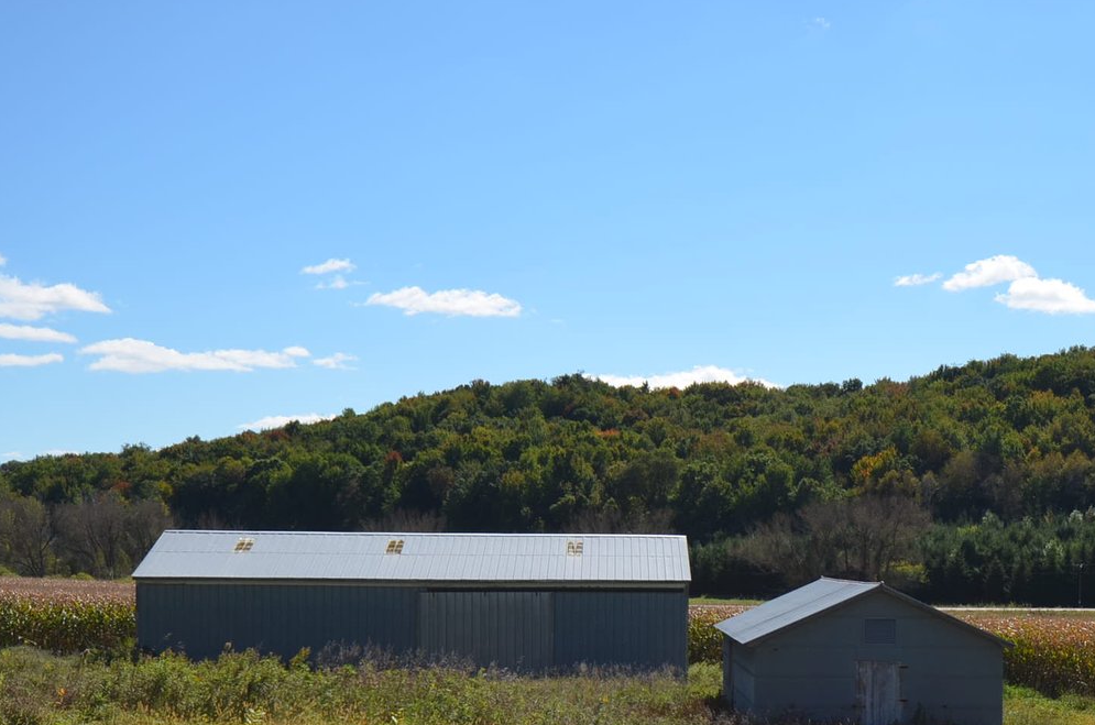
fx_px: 1882
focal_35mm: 62
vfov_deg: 21.6
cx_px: 781
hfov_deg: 32.0
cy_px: 566
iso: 100
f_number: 9
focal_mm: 24
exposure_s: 1/320
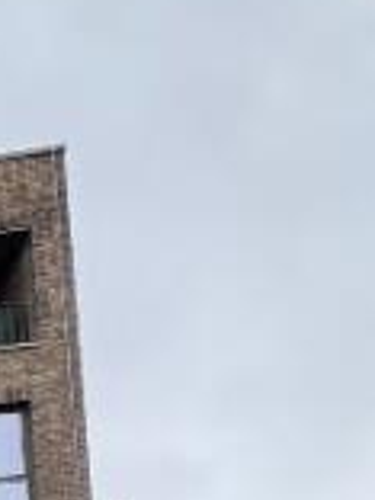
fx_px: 1329
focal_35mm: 92
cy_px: 1032
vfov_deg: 16.0
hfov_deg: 10.5
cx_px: -788
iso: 64
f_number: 2.2
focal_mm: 2.22
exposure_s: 1/99
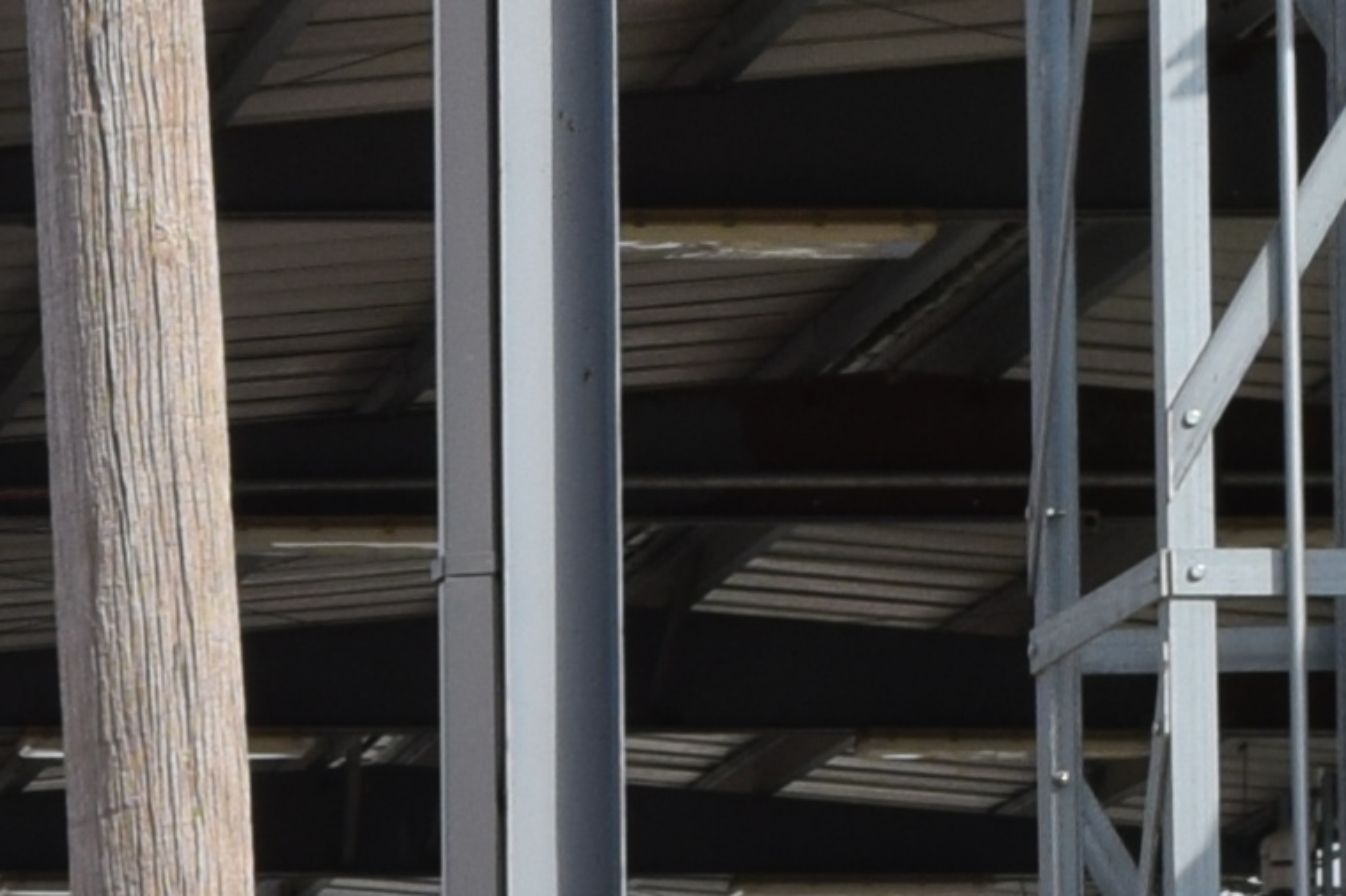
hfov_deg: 6.4
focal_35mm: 308
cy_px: 1195
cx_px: -1688
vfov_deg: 4.4
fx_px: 11510
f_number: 10
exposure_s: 1/400
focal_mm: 26
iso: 200
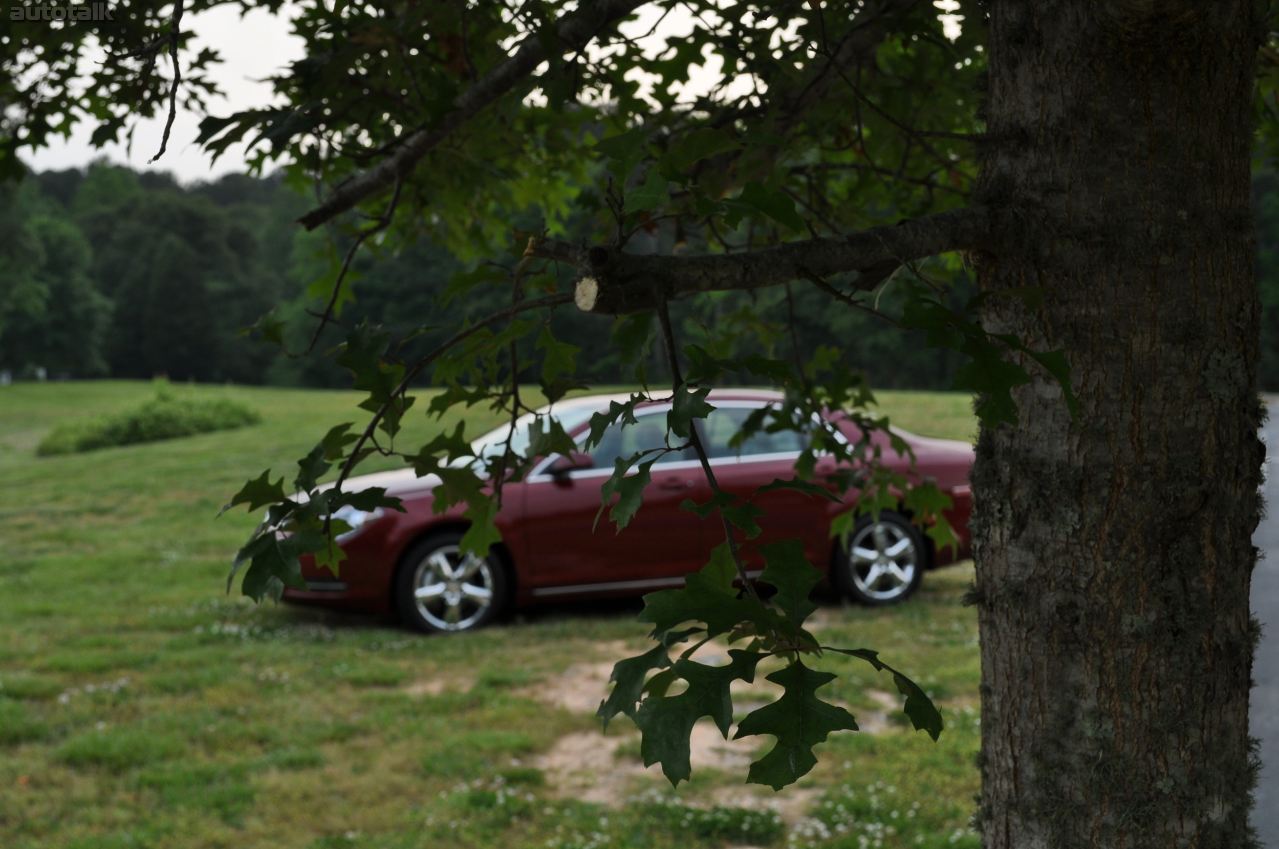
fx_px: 1810
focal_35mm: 51
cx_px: 640
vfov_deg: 26.4
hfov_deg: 38.9
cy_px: 424
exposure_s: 1/100
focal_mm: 34
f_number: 9
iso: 200
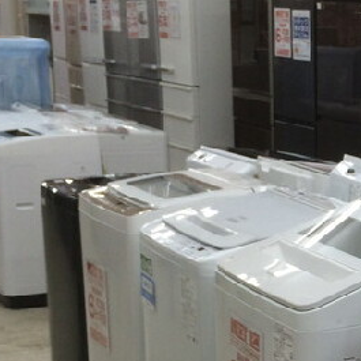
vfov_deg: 19.7
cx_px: 489
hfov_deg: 18.4
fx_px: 1026
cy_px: 296
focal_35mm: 87
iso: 64
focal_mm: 4.15
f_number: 2.2
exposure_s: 1/120
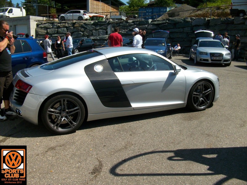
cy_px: 92
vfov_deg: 41.8
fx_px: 243
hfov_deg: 54.0
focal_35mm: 34
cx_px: 124
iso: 80
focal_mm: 5.7
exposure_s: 1/417
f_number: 5.5
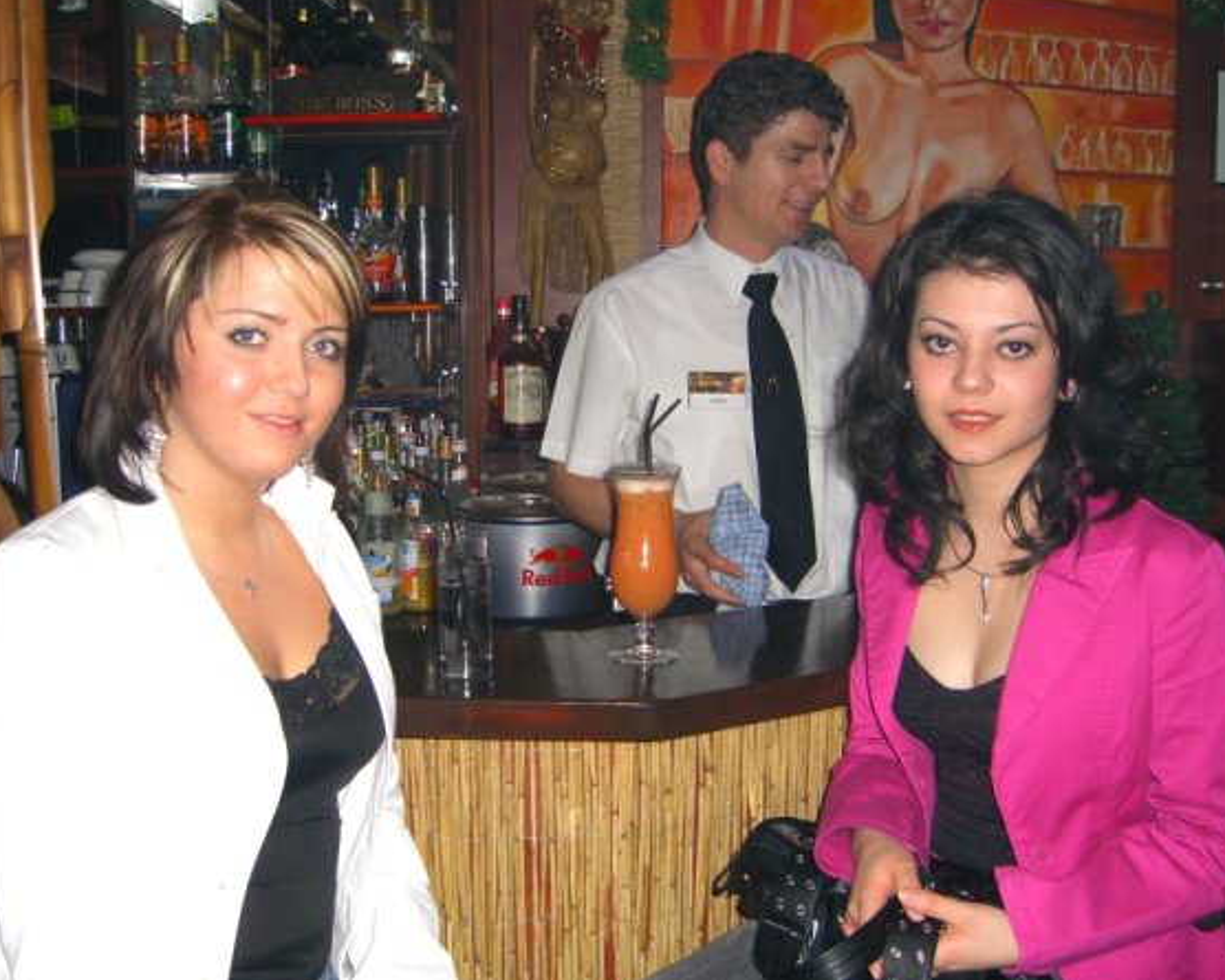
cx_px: 577
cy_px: 487
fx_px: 1450
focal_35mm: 40
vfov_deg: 37.3
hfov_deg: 45.8
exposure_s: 1/60
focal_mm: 7.9
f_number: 2.8
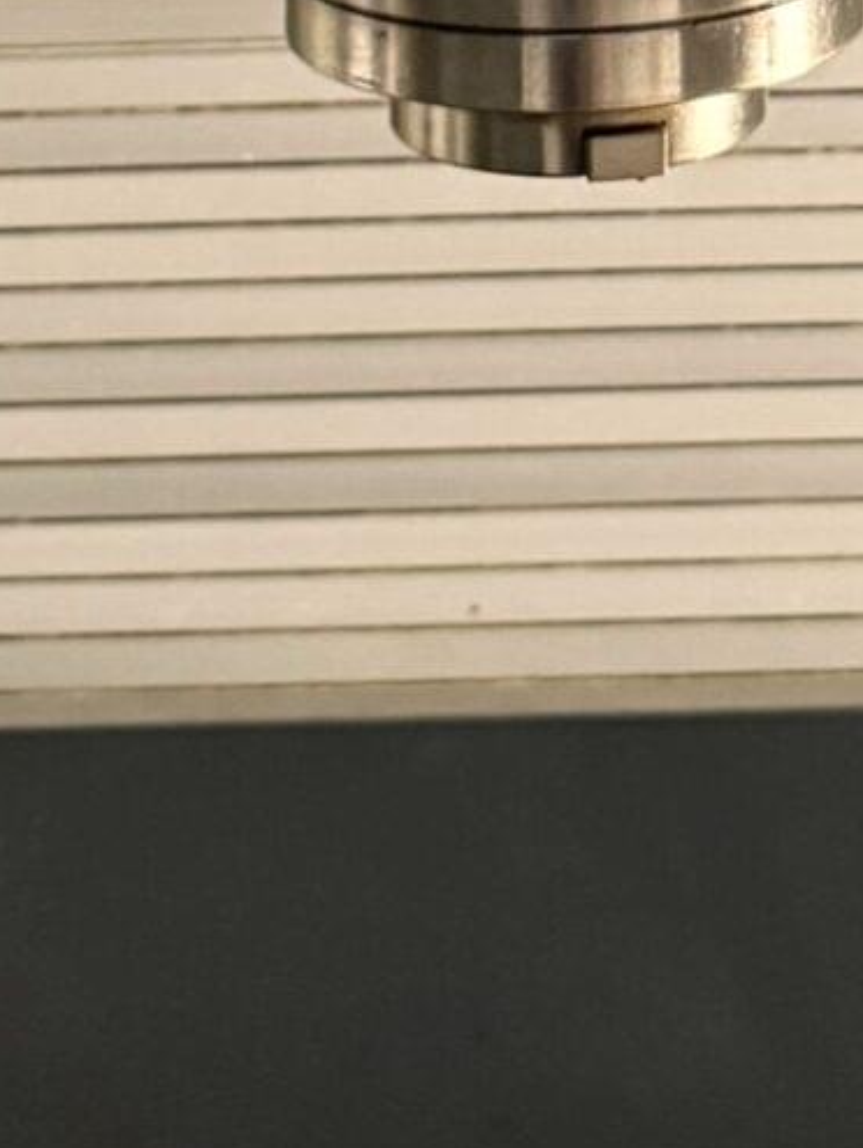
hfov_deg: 11.9
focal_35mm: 124
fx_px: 4117
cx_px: 770
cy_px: -1083
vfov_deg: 13.7
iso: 640
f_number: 1.78
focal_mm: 6.76
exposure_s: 1/50
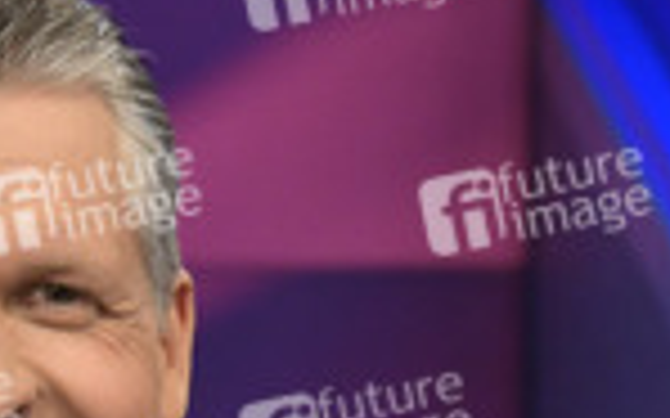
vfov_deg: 6.0
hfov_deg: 9.6
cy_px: 539
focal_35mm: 216
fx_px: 3943
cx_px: -34
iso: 2500
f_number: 6.3
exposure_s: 1/250
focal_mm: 70
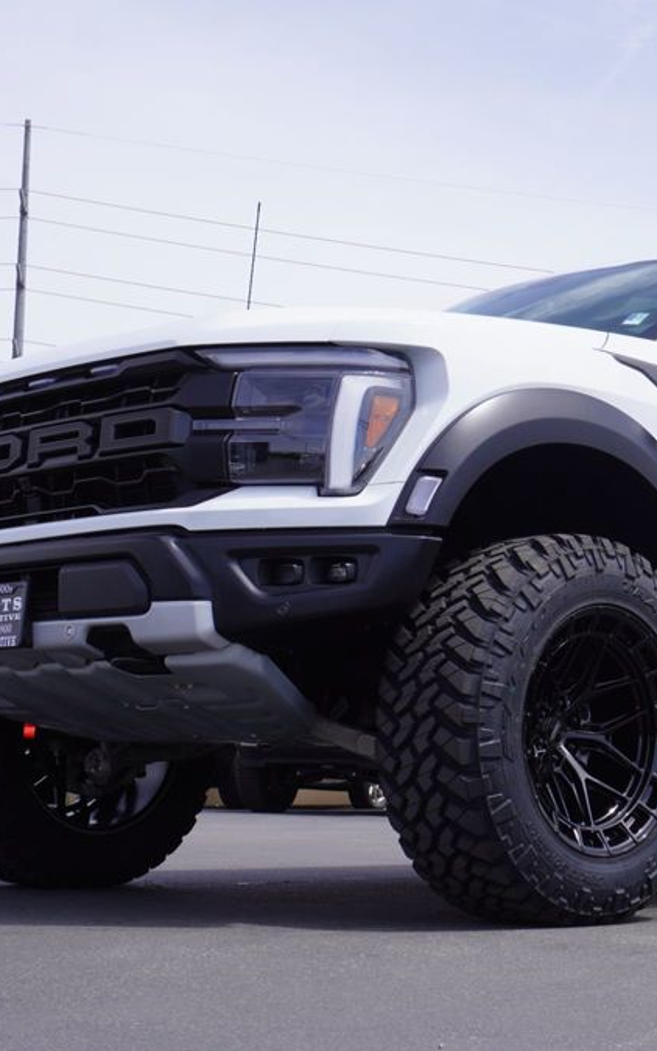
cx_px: 567
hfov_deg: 19.7
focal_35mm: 65
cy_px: 531
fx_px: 1862
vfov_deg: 31.5
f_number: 9
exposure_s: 1/200
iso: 100
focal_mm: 28
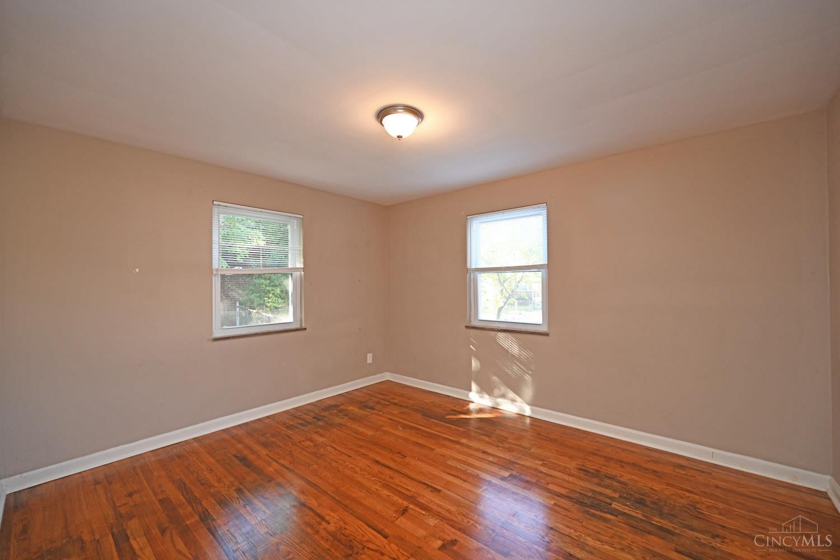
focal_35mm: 14
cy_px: 280
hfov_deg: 104.3
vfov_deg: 81.2
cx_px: 420
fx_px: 327
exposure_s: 1/60
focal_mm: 14
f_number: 4
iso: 500
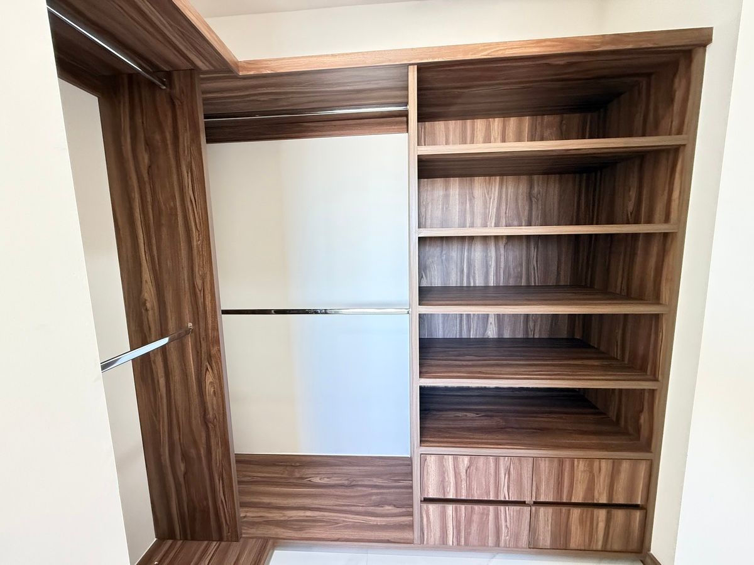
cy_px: 282
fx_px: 305
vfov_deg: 85.7
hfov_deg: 102.1
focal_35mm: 14
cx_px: 377
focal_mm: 2.22
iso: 640
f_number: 2.2
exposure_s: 1/60
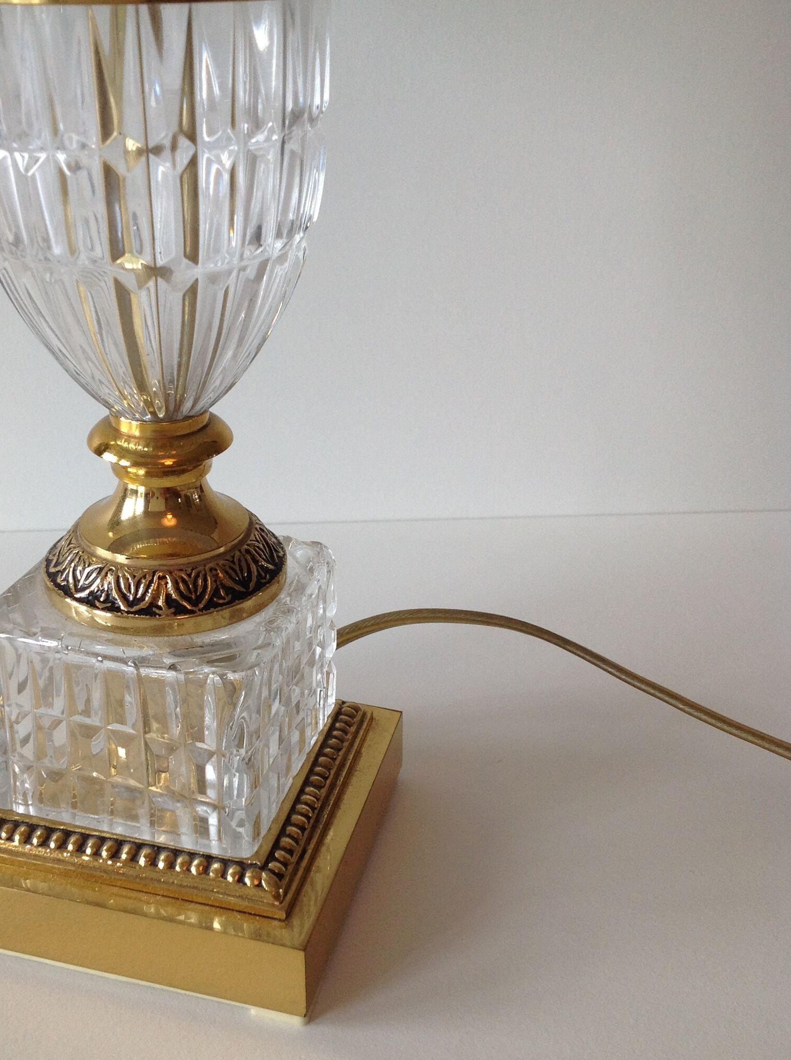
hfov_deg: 32.0
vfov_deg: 42.1
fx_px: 1375
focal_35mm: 45
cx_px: 297
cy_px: 552
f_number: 2.4
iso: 64
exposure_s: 1/50
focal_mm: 4.28
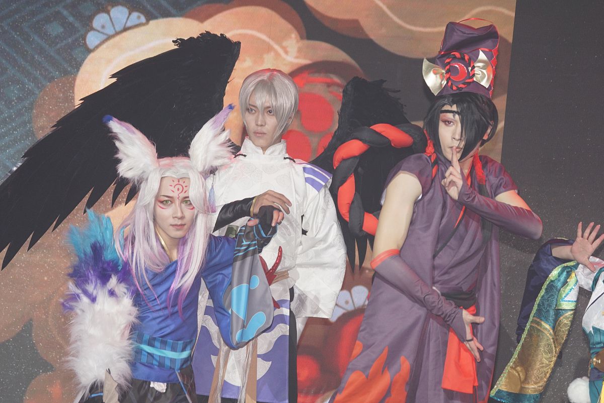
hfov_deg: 10.5
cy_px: 202
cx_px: 302
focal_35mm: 195
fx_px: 3274
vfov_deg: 7.1
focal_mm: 130
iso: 320
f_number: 5.6
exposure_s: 1/100
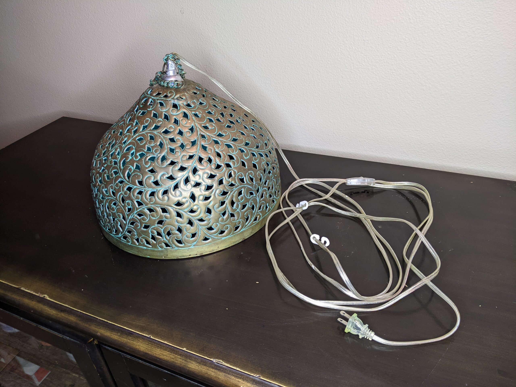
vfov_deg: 51.4
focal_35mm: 27
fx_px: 402
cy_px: 194
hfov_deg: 65.3
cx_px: 258
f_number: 1.8
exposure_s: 1/30
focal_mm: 4.44
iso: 59
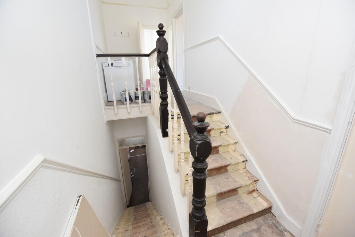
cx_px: 178
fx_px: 148
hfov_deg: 100.4
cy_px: 118
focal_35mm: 15
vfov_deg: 77.3
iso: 800
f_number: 4
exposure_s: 1/125
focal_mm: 10
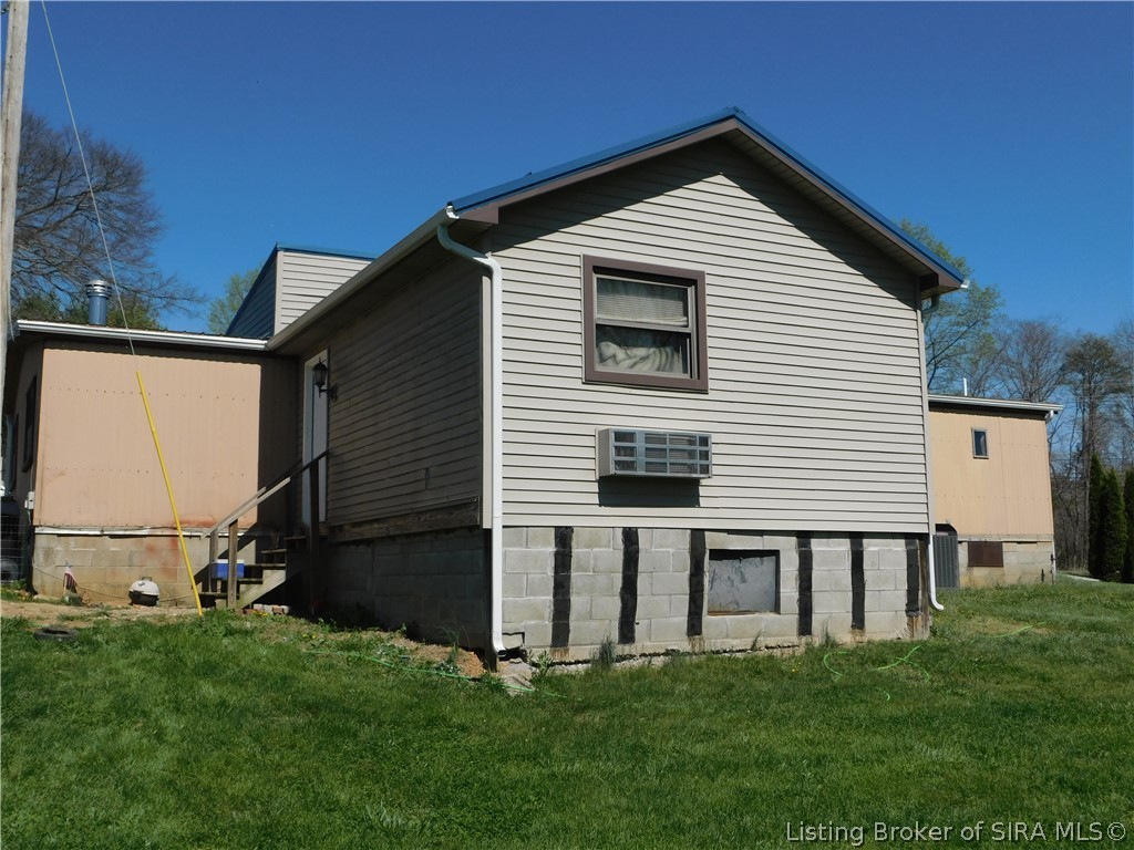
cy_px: 425
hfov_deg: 51.4
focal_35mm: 36
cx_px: 567
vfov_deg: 39.7
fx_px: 1179
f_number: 7
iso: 125
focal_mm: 6.3
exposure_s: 1/640
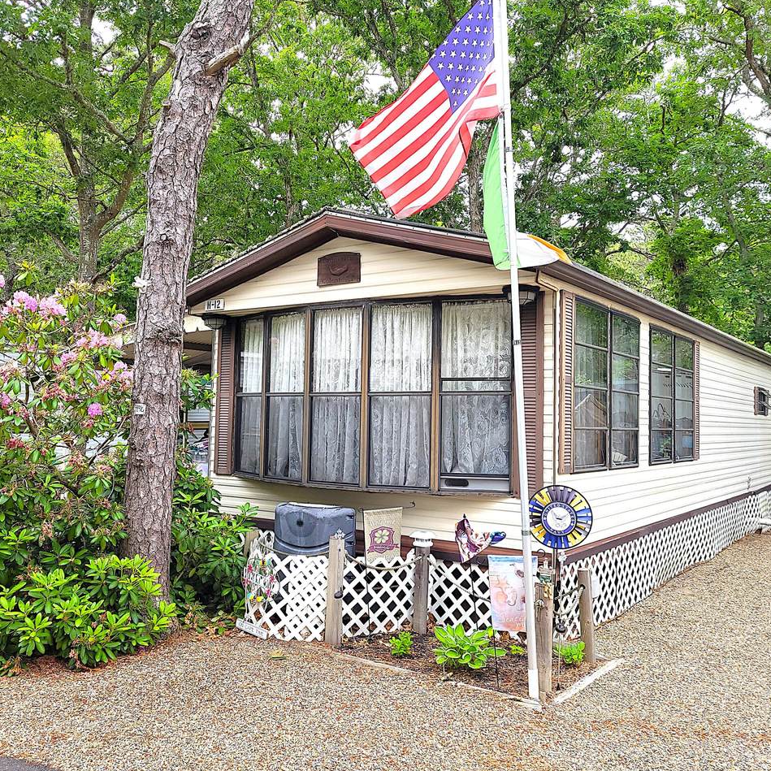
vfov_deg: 52.5
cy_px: 383
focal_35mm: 31
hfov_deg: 52.5
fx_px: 781
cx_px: 390
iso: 40
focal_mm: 5.4
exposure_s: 1/225
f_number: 1.8
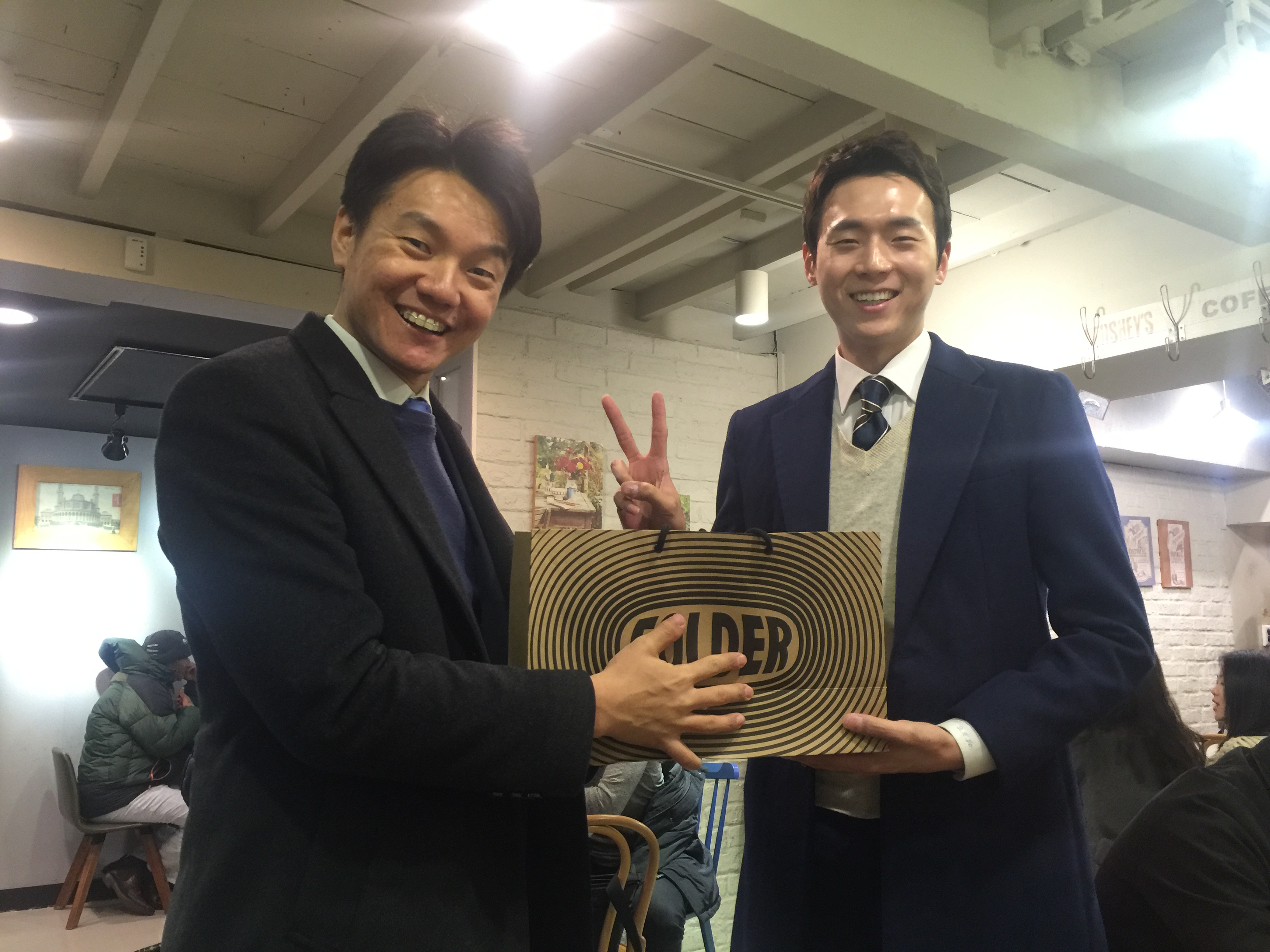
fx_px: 1064
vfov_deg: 48.2
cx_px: 635
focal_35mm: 29
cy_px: 476
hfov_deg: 61.7
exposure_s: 1/10
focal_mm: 4.15
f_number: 2.2
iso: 100
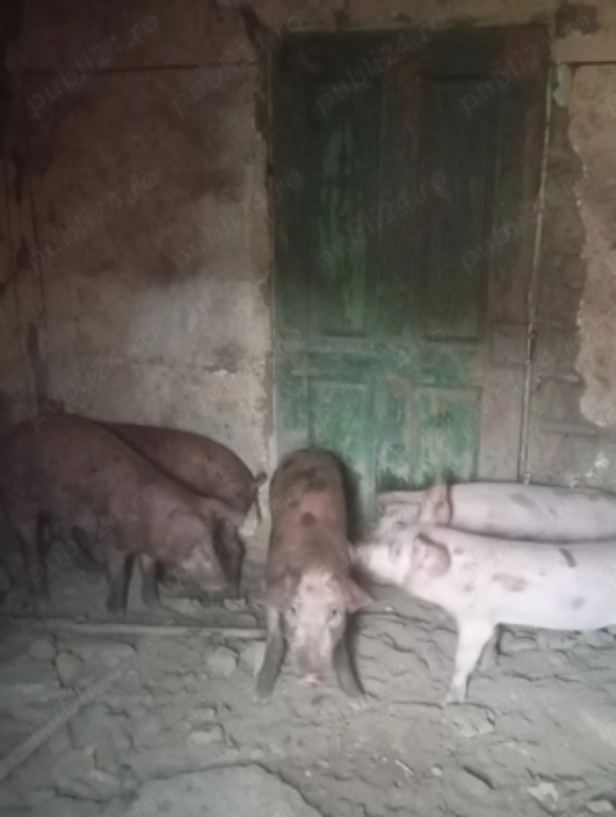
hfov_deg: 38.8
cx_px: 308
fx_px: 875
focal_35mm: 37
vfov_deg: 50.1
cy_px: 408
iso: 13231
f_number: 1.8
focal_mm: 4.22
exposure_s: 1/14.3
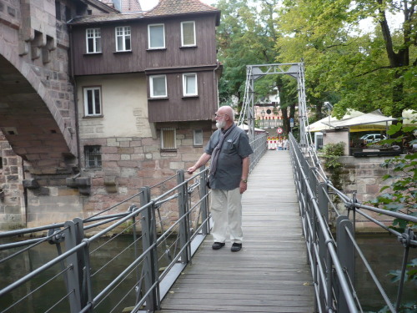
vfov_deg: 40.7
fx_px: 422
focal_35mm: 35
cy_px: 156
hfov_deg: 52.6
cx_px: 208
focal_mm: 5.8
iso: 100
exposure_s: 1/100
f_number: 2.8
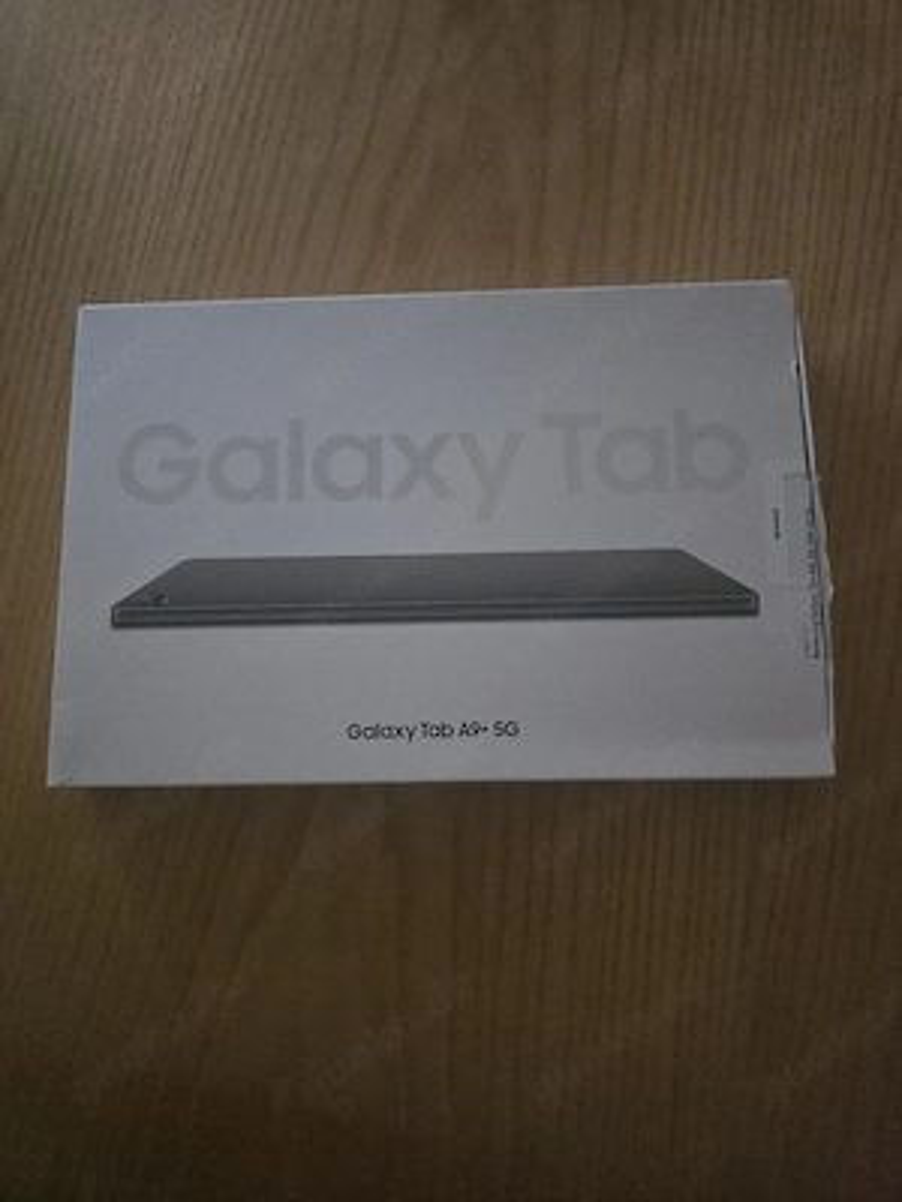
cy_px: 601
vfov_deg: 73.9
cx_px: 451
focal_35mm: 23
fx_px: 799
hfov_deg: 58.9
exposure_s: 1/50.3
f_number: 1.7
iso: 1600
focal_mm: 6.3
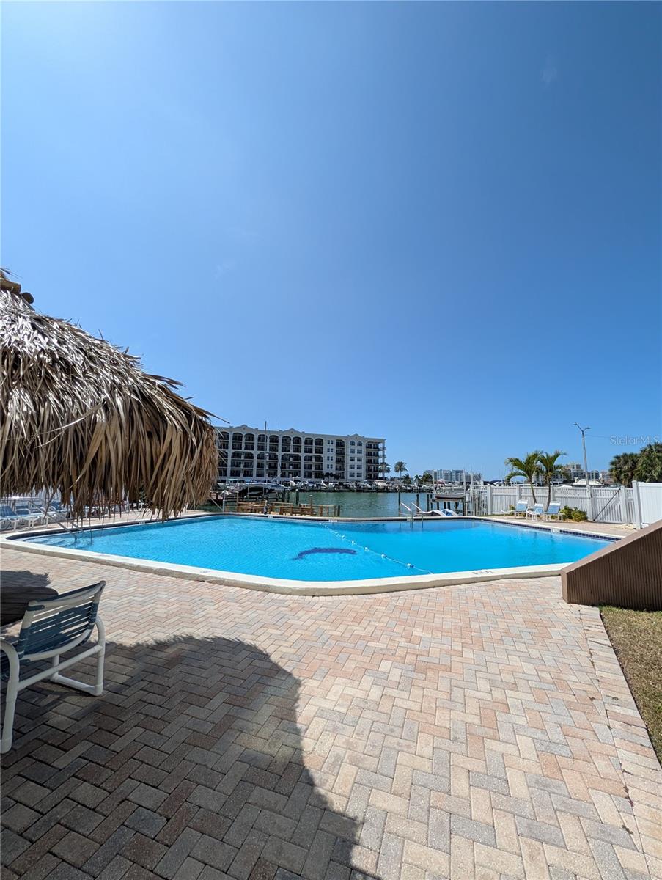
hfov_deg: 94.6
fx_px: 305
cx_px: 331
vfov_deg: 110.5
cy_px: 440
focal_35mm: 12
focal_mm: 2.02
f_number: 1.7
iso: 57
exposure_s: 1/4505
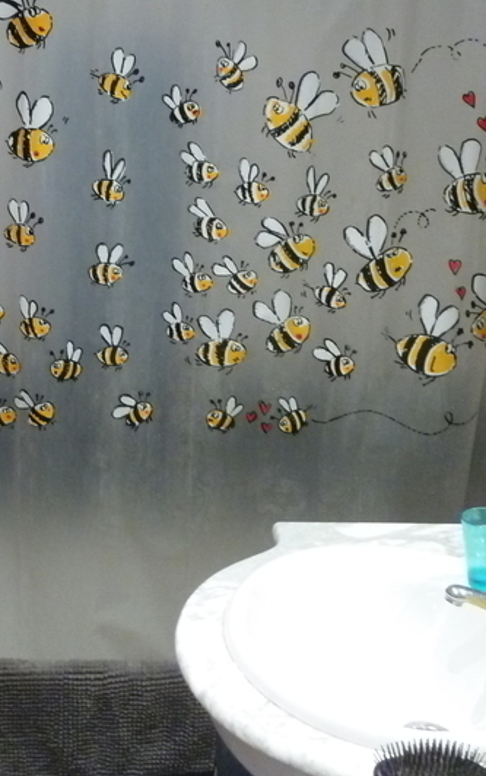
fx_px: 1080
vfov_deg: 39.3
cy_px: 289
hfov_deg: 25.2
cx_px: 143
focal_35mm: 51
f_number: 3.3
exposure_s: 1/13
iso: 400
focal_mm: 4.1
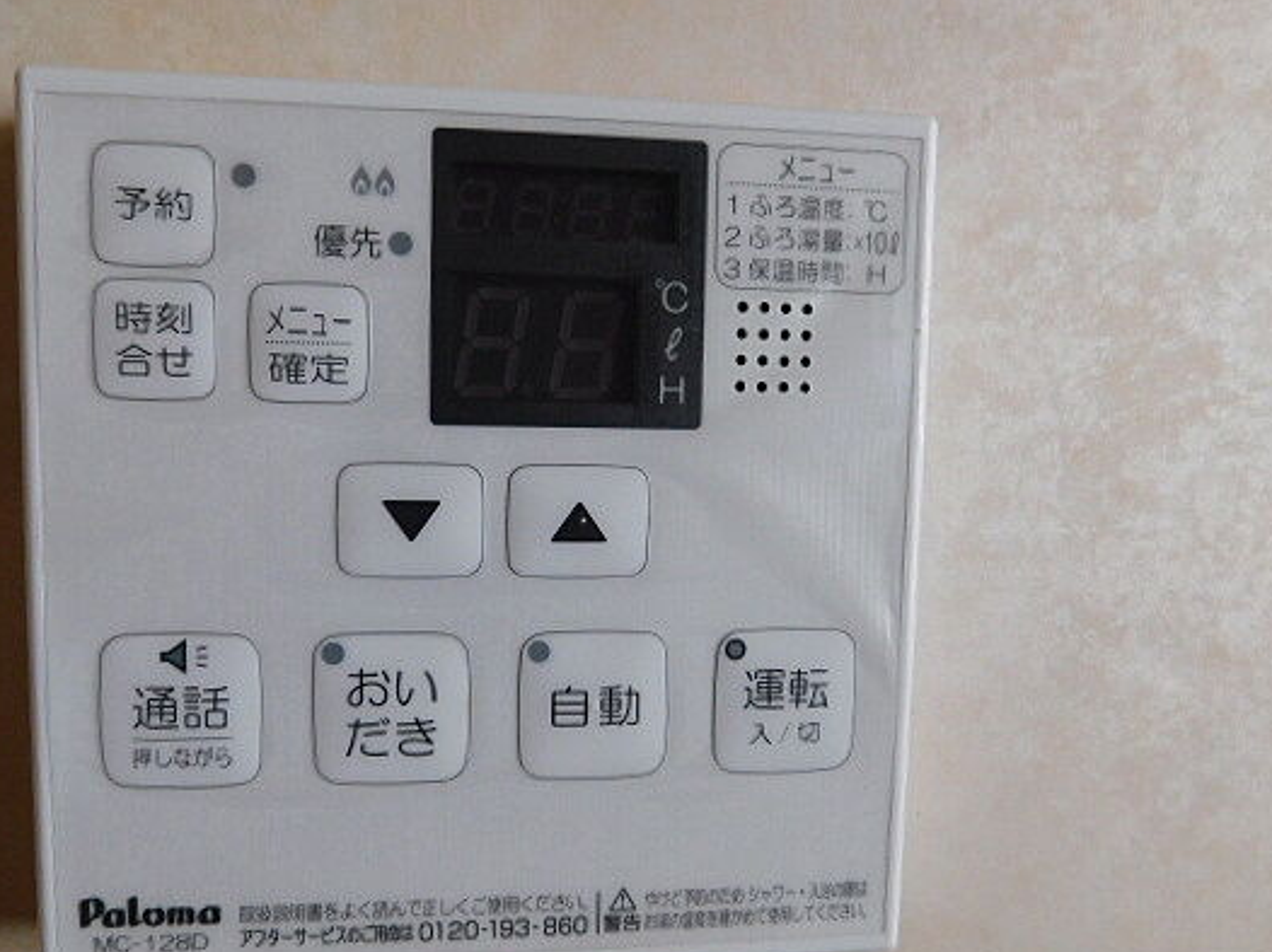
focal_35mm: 28
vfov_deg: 49.6
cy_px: 522
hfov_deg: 63.2
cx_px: 554
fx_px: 1028
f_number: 3
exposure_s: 1/30
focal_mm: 4
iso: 180
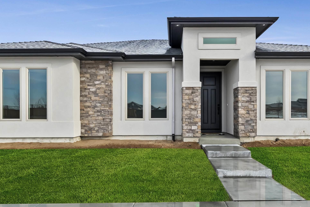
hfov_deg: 73.6
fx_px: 207
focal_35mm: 24
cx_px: 170
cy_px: 112
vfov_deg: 53.1
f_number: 11
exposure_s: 1/40
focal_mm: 10
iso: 320
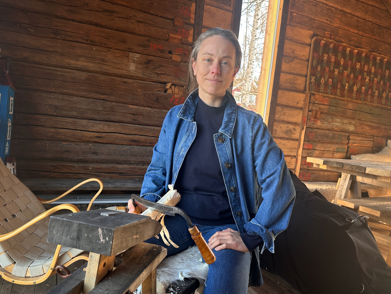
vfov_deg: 51.3
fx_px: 305
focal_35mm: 27
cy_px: 162
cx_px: 191
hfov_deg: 65.3
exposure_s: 1/121
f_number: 1.78
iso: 100
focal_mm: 6.86
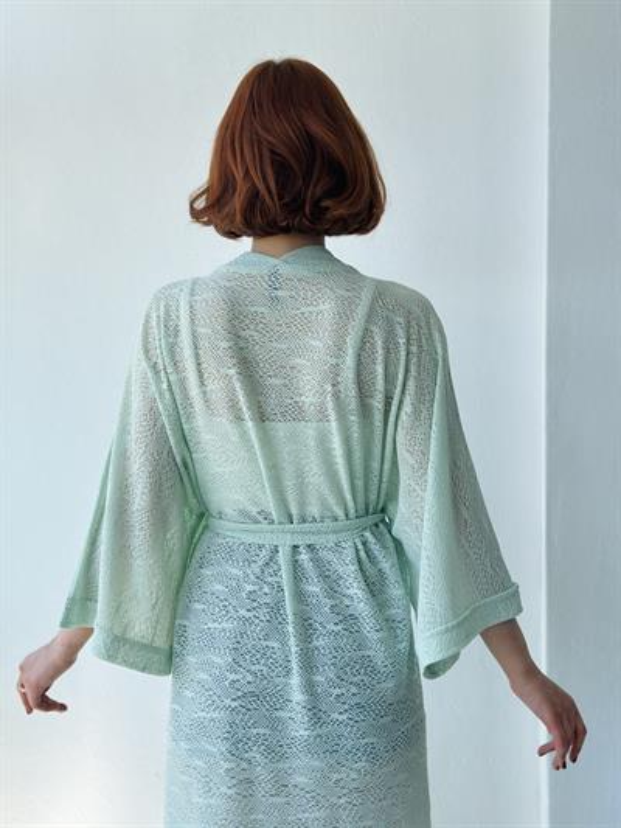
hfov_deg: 30.3
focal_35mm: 48
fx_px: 1148
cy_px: 414
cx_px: 310
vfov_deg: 39.6
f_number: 1.78
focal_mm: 6.86
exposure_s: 1/858
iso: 80
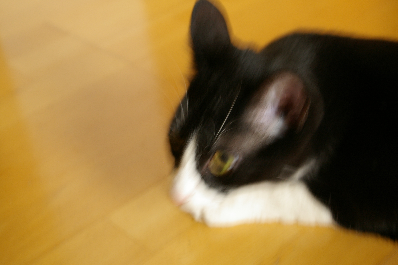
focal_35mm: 60
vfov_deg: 22.6
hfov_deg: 33.4
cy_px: 132
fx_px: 663
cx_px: 199
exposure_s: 1/8
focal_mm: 40
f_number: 4.5
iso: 400
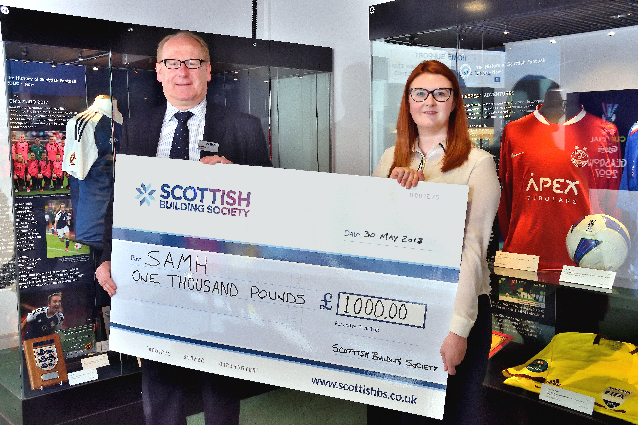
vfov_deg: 34.2
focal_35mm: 39
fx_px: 691
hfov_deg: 49.6
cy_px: 212
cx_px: 319
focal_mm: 26
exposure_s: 1/30
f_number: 6.3
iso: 1000
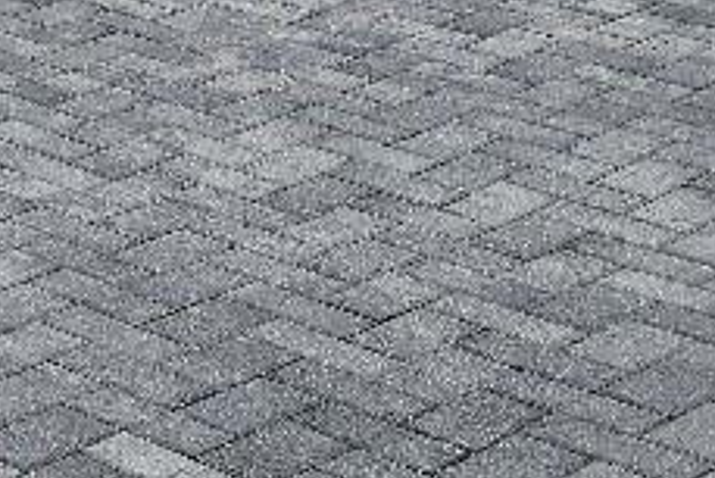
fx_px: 2126
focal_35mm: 107
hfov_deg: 15.4
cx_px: -703
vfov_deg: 11.7
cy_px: -412
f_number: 1.8
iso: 12
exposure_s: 1/1038
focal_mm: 6.4
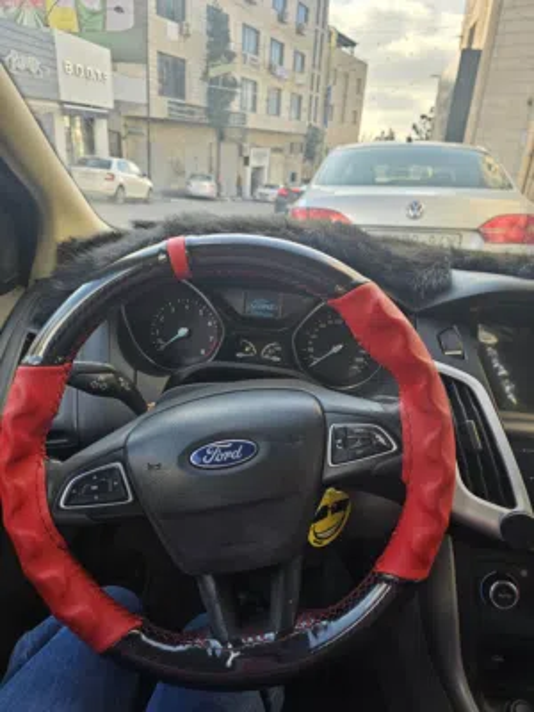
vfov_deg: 73.9
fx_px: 473
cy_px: 356
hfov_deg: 58.9
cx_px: 267
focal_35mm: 23
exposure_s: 1/100
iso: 25
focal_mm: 6.3
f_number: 1.7
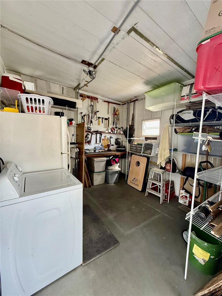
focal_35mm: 14
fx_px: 120
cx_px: 111
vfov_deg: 102.1
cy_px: 148
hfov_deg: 85.7
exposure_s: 1/99
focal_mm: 2.22
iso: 250
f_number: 2.2
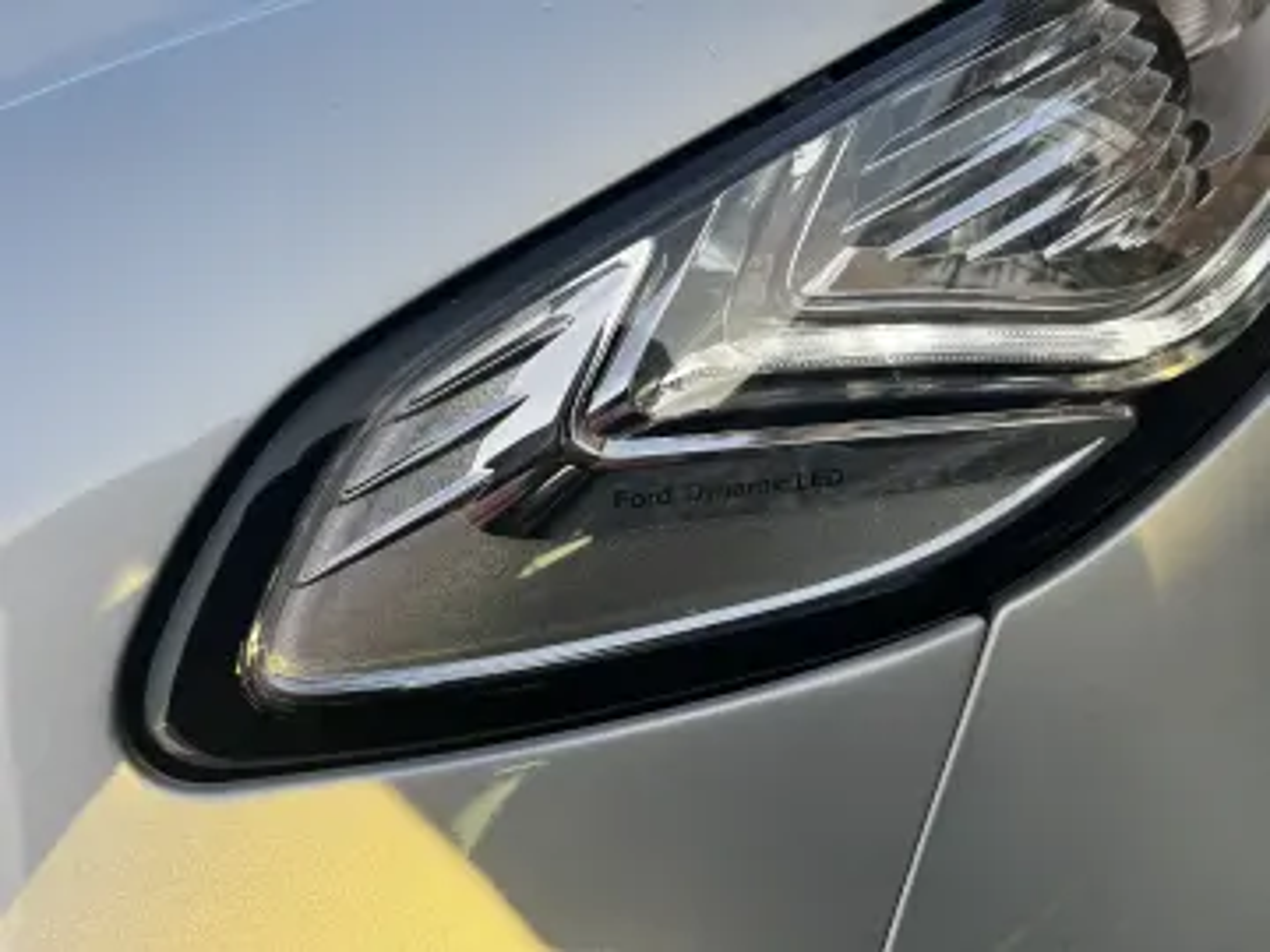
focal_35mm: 26
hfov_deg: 67.3
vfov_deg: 53.1
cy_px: 476
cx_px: 635
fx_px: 954
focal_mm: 5.1
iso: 50
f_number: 1.6
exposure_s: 1/457
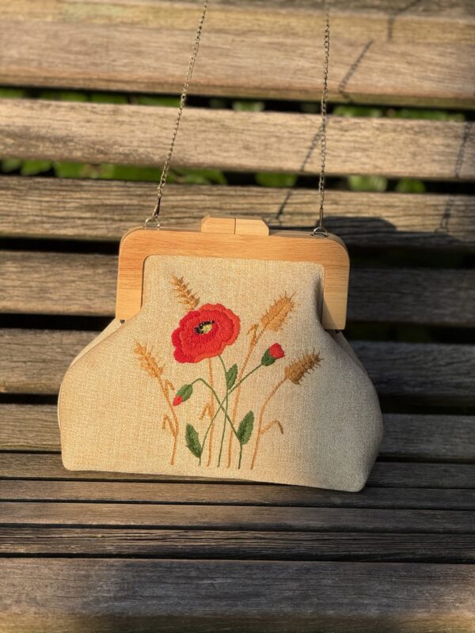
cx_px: 238
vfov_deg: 16.4
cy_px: 316
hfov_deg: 12.3
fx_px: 2196
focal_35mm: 120
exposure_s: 1/338
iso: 50
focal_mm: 15.66
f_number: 2.8
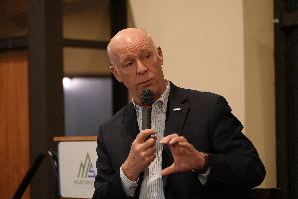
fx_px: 1118
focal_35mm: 135
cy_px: 100
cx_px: 149
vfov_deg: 10.2
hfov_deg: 15.2
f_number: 4
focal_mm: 135
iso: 12800
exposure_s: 1/125
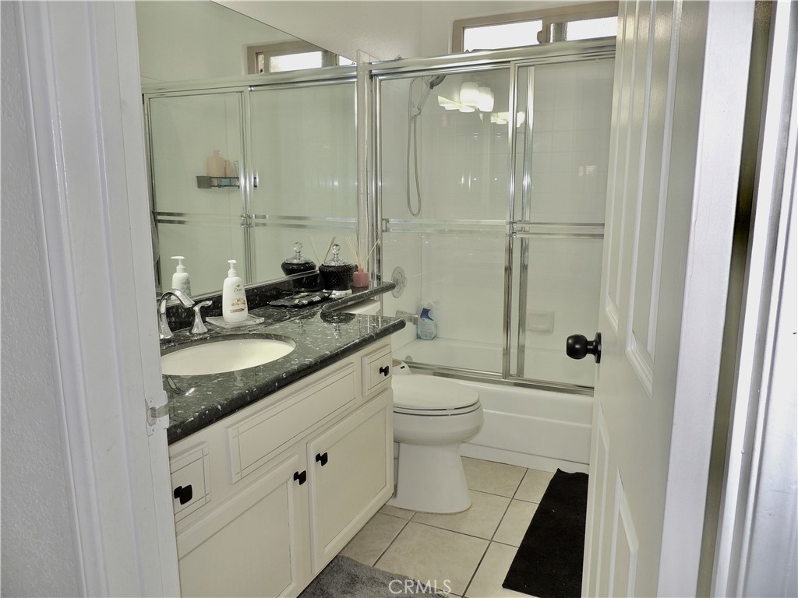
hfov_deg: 71.6
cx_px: 399
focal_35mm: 24
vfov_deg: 56.8
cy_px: 299
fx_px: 553
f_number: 3
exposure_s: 1/40
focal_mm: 4.3
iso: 140
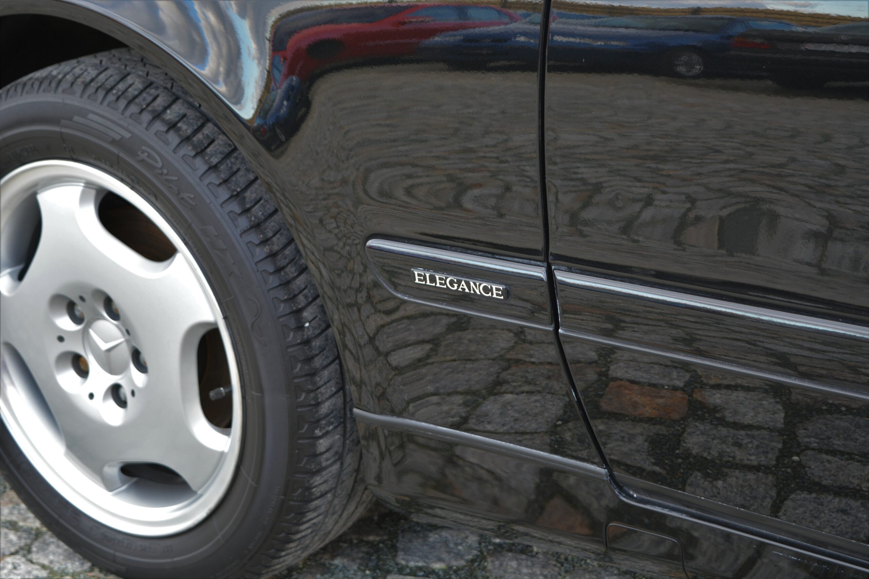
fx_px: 1666
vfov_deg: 19.7
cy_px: 290
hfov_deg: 29.2
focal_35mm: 69
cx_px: 434
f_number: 5
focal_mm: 46
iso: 400
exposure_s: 1/80
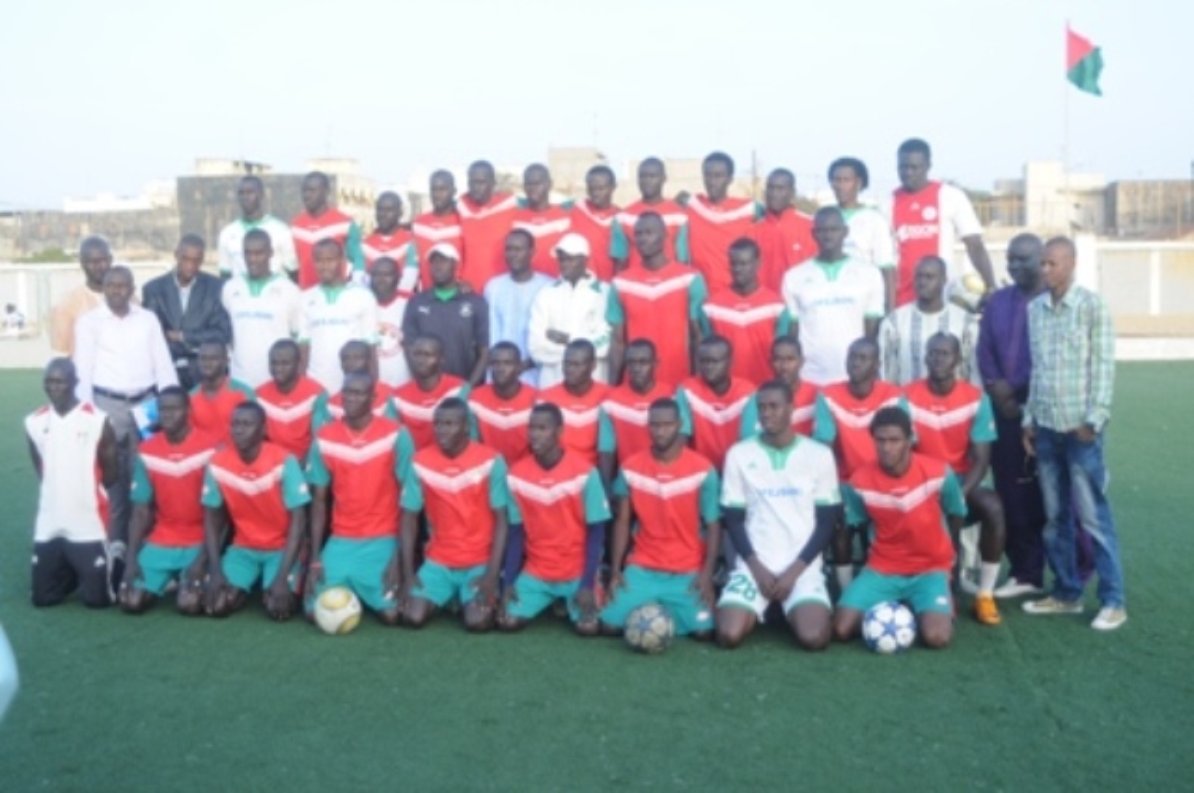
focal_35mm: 42
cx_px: 597
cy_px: 396
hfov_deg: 46.5
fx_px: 1391
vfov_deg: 31.8
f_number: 4
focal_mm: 28
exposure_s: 1/320
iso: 200
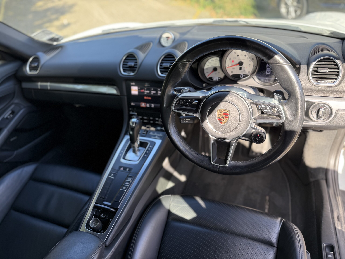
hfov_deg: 71.6
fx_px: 239
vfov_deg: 56.8
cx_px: 172
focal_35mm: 24
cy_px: 130
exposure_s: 1/243
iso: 125
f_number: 1.78
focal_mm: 6.76
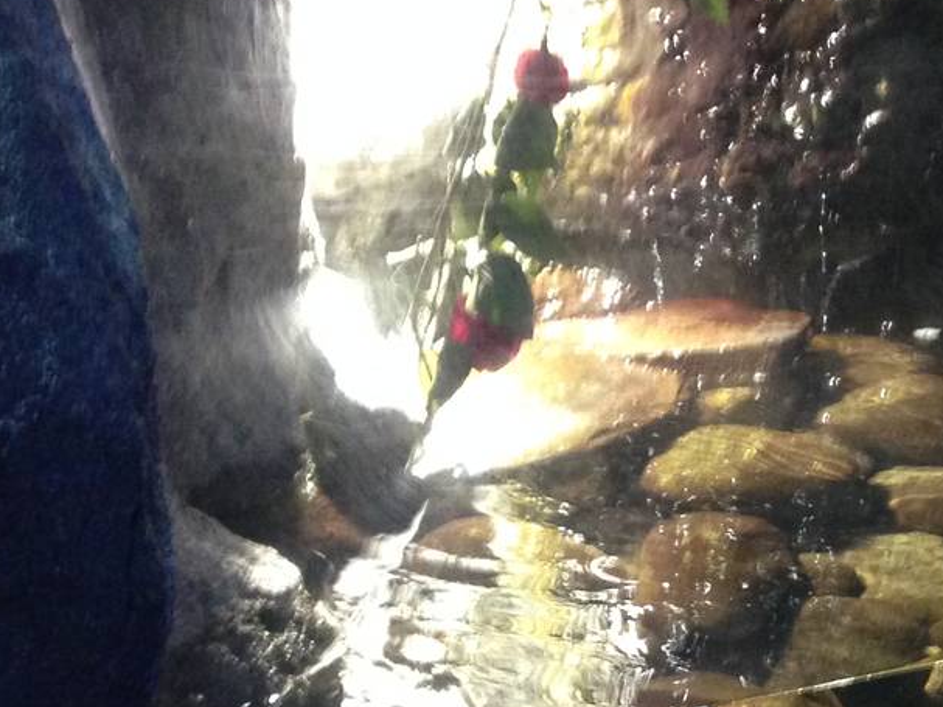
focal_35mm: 87
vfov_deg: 17.0
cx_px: 1178
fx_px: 2370
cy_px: 312
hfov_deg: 20.8
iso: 250
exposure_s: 1/20
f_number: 2.4
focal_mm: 4.12
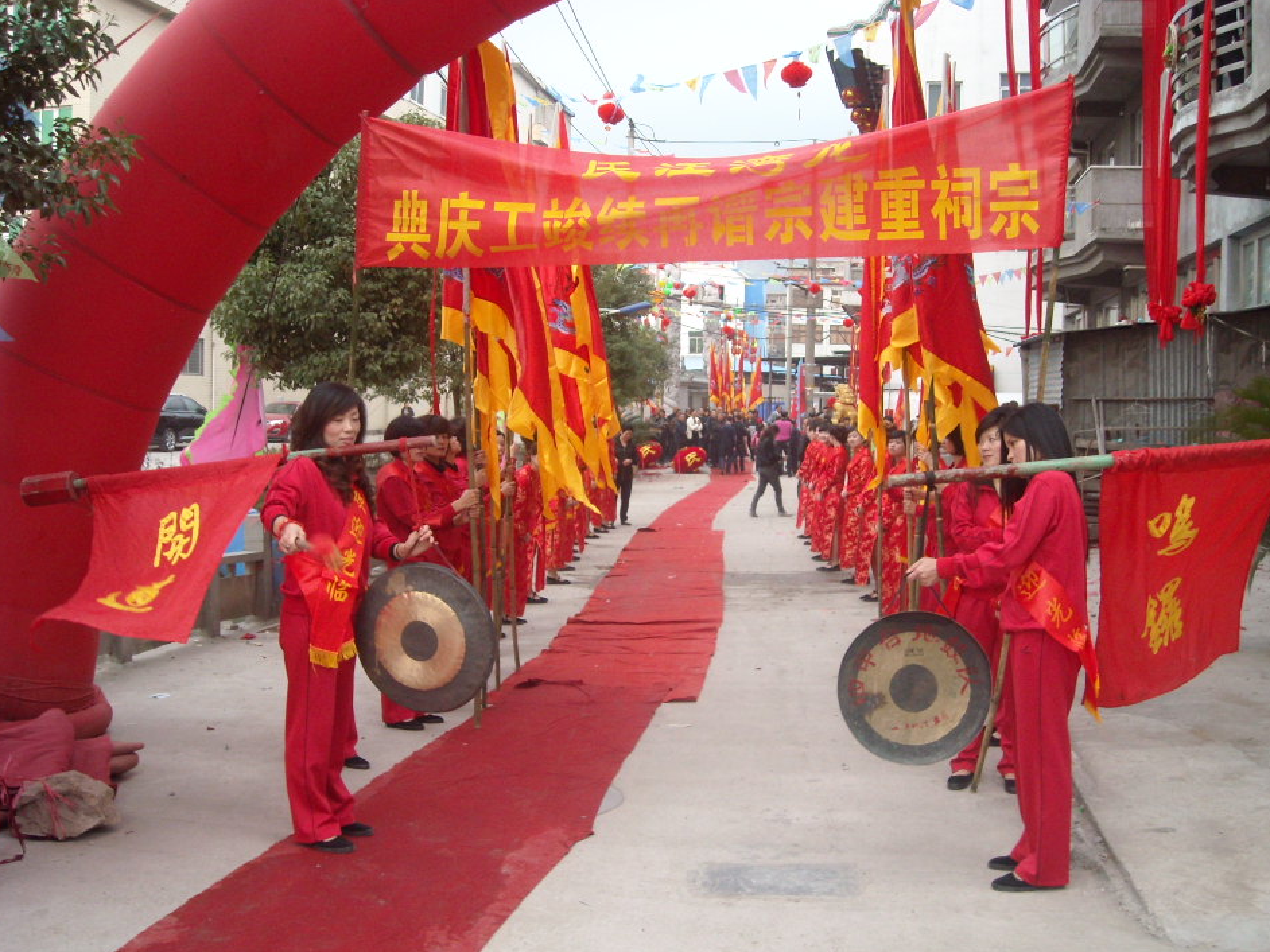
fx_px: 1394
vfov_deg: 37.7
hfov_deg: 49.0
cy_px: 493
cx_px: 676
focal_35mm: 38
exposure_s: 1/60
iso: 191
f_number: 2.8
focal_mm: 5.7
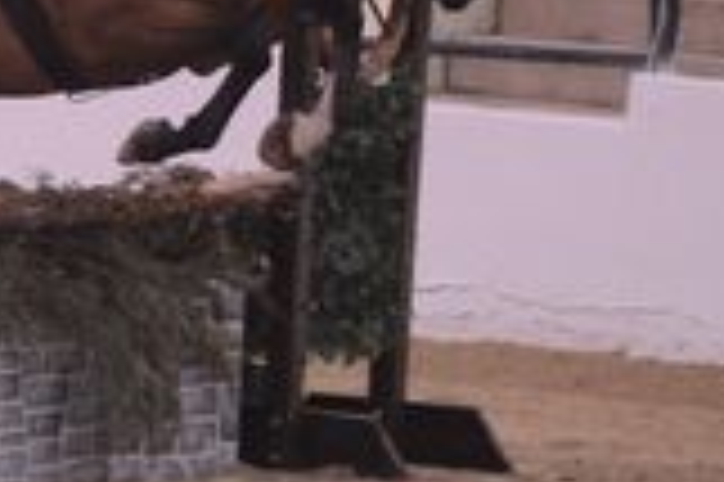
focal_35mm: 794
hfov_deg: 2.6
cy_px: 122
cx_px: 36
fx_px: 15952
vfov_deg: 1.7
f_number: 2.8
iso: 5000
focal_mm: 200
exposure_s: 1/400
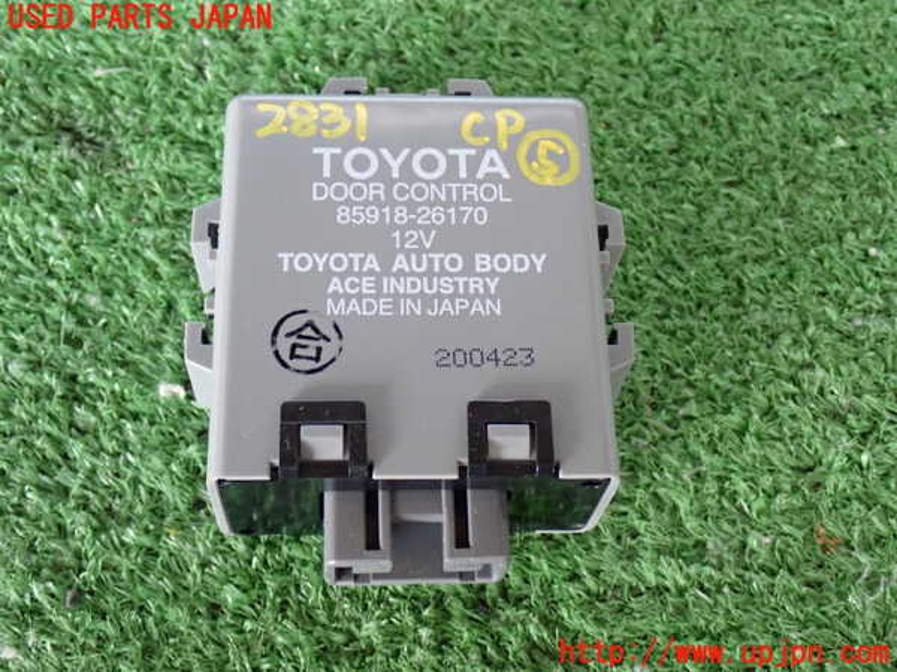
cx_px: 448
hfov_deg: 35.5
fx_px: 1399
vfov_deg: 27.0
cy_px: 336
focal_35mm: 54
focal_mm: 9.65
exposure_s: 1/50
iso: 800
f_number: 3.3
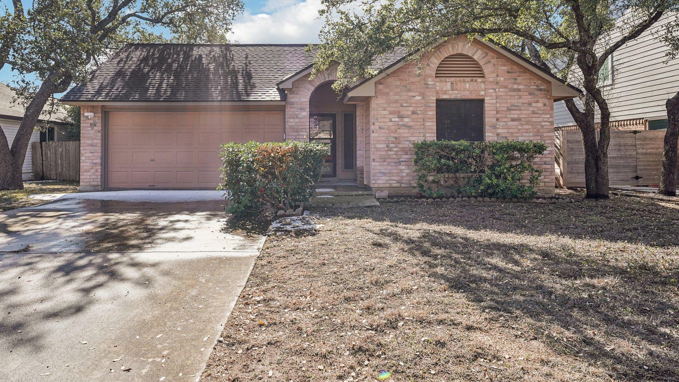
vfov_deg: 48.9
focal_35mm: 23
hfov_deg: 78.5
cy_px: 142
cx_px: 321
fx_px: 415
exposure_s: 1/640
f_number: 8
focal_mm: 19.9
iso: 800
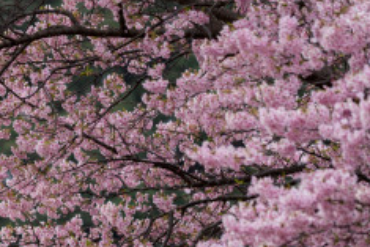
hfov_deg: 4.5
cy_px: 275
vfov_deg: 3.0
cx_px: -189
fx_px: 4720
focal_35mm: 459
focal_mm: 135
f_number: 2
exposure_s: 1/640
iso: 100
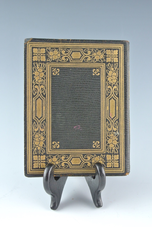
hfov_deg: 28.7
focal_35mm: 47
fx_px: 297
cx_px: 76
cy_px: 114
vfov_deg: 41.9
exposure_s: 1/60
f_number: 4.5
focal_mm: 17.5
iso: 720
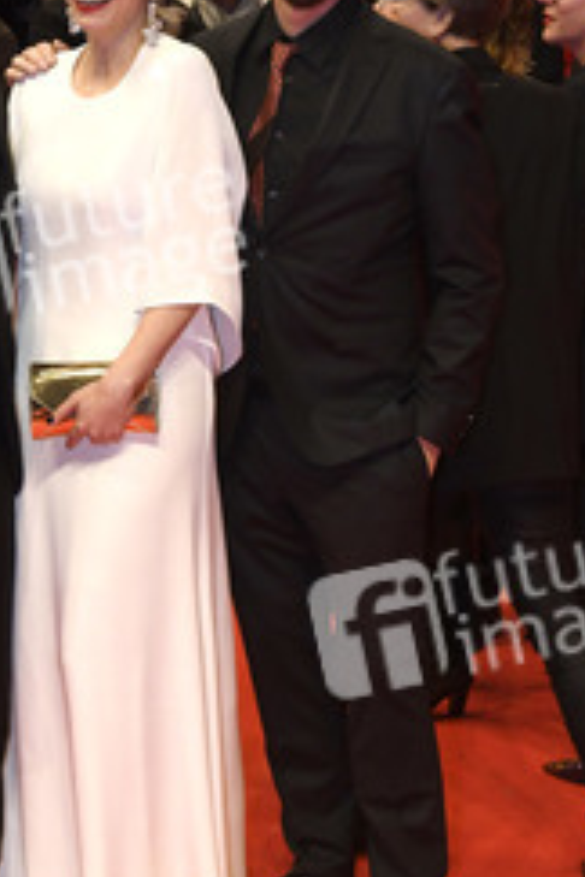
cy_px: 433
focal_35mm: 79
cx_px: 166
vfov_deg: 25.7
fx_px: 1925
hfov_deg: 17.2
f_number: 5.6
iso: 1250
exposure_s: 1/160
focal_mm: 32
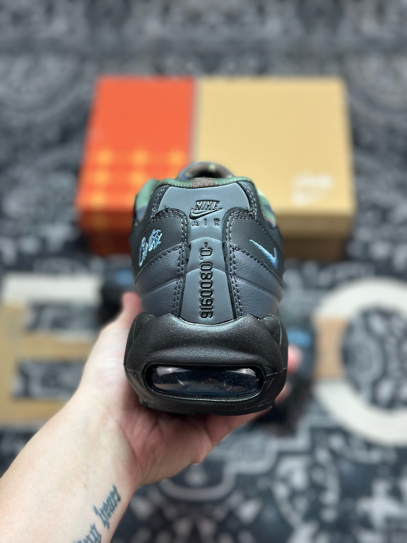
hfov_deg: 30.3
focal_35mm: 48
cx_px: 204
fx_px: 752
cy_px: 272
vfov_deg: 39.7
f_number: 1.78
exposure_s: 1/289
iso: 80
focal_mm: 6.86
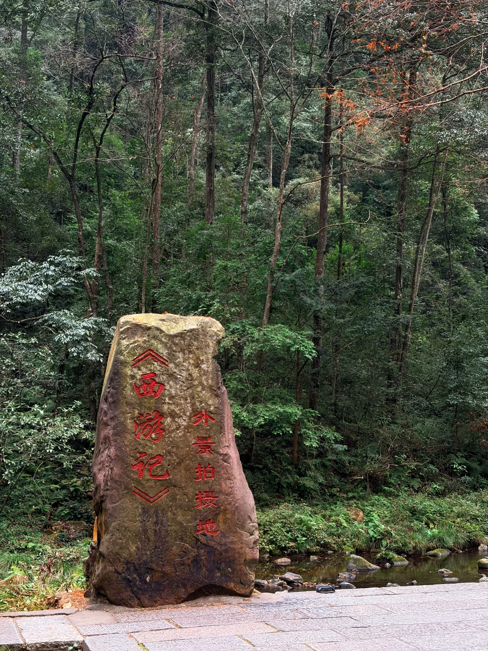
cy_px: 326
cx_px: 244
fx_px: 977
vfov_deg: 36.8
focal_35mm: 52
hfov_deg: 28.0
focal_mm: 5.96
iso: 50
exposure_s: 1/120
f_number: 1.6
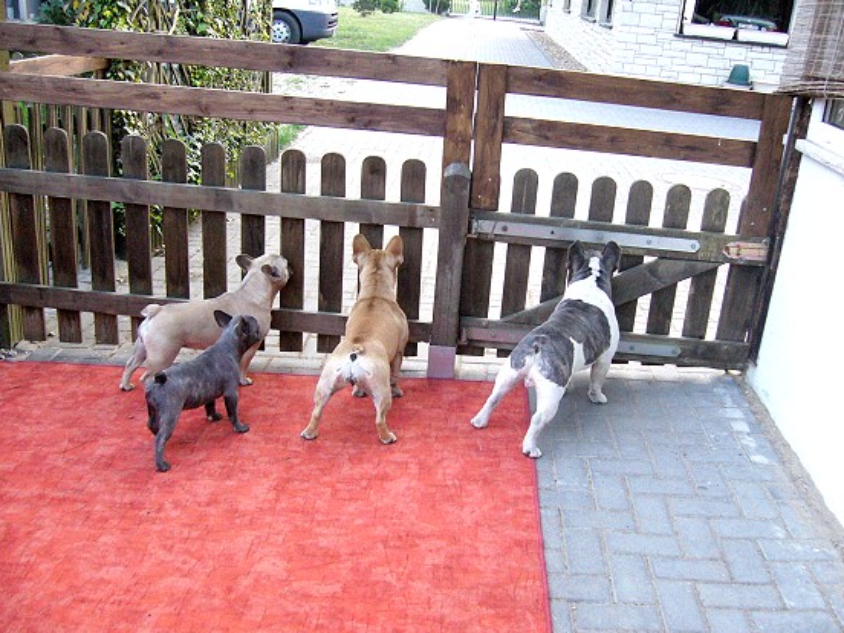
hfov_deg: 50.1
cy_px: 322
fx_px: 902
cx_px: 423
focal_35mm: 37
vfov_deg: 38.7
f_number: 2.9
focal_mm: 6
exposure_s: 1/125
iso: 400
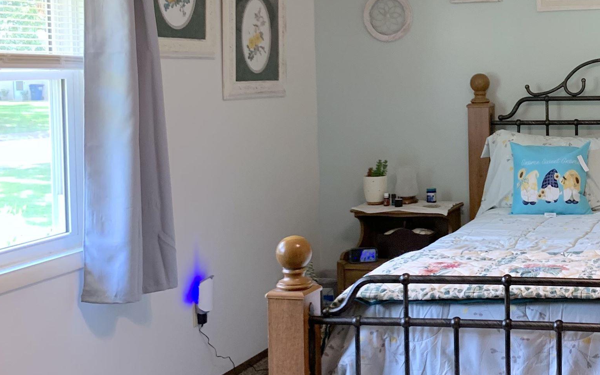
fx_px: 899
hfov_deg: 33.9
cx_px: 588
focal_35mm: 55
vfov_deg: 23.4
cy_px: 110
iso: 100
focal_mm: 4.25
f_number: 1.8
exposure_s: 1/60
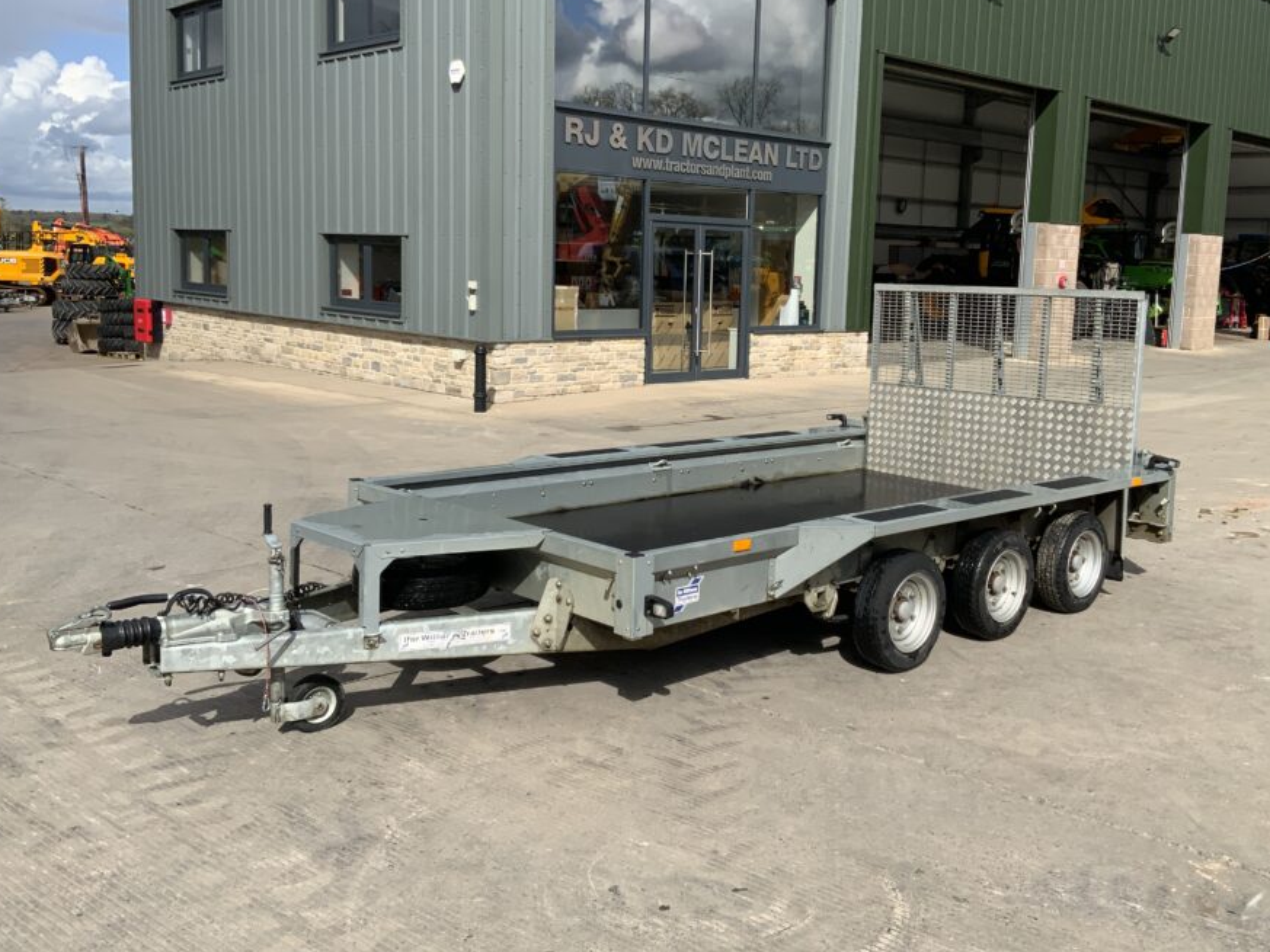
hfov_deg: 53.8
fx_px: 1248
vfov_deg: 41.7
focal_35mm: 34
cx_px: 701
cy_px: 419
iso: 20
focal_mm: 3
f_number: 1.8
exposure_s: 1/2227
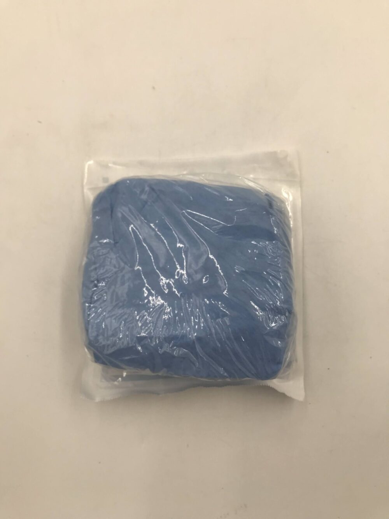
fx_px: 419
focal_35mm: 28
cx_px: 194
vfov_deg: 63.4
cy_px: 260
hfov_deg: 49.8
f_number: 1.8
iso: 20
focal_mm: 3.99
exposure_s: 1/120
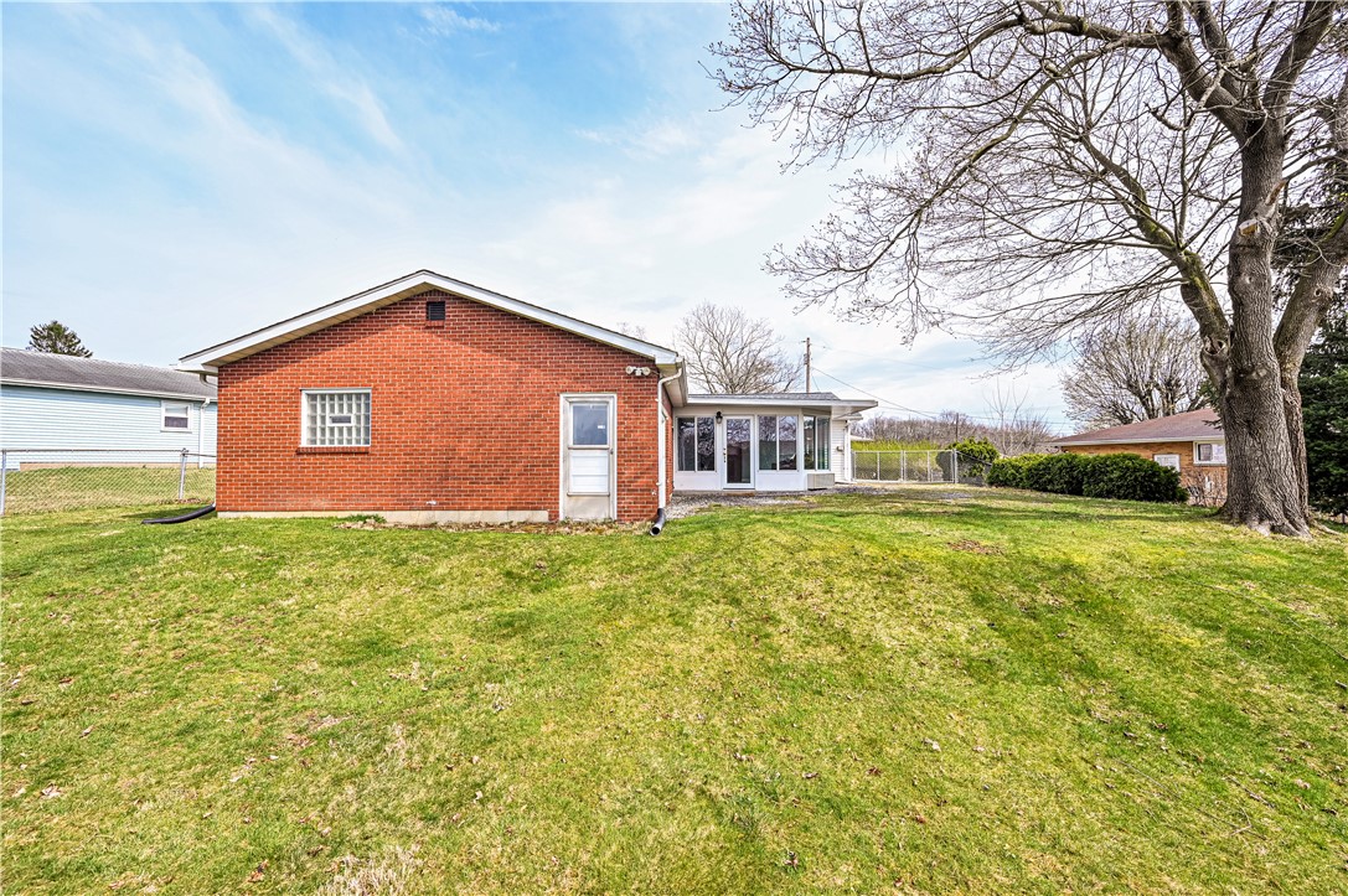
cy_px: 448
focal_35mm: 14
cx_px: 674
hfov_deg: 104.3
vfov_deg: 81.1
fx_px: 524
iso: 160
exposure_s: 1/160
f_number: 8
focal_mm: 14
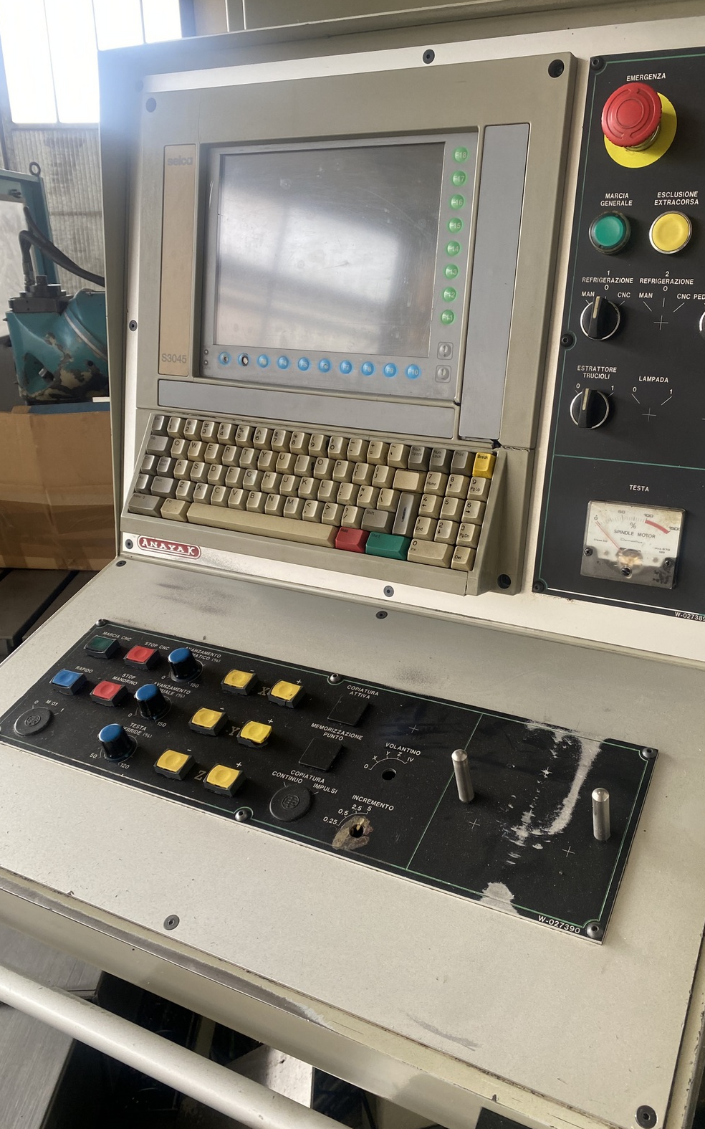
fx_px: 861
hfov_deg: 44.4
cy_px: 558
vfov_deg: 66.5
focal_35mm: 28
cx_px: 414
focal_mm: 4.25
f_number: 1.8
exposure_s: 1/121
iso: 80
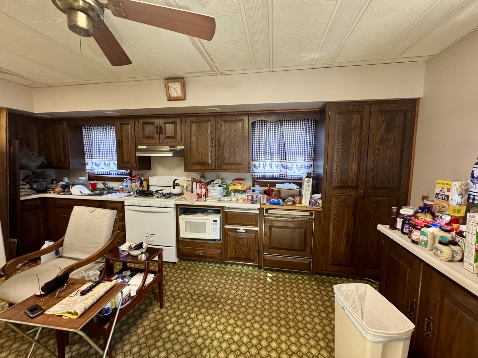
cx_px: 239
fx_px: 193
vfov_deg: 85.7
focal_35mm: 14
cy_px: 179
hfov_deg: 102.1
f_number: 2.2
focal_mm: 2.22
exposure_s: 1/60
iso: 320
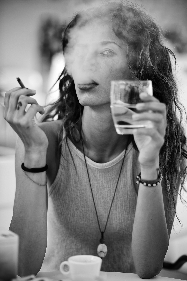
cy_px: 140
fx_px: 654
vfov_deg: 24.2
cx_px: 94
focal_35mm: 84
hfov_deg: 16.3
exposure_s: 1/1900
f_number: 1.4
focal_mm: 56
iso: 160
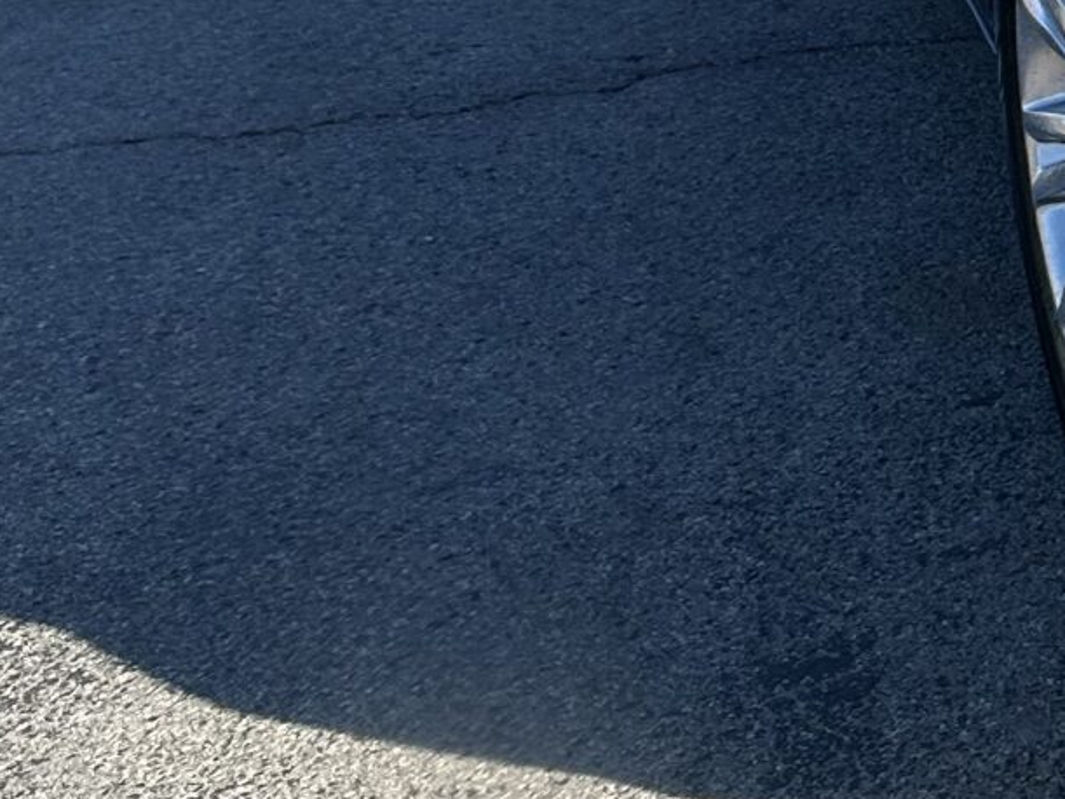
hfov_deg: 16.4
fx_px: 3353
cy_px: -173
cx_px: 1609
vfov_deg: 13.2
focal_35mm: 109
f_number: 1.5
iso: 50
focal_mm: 5.7
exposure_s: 1/1751
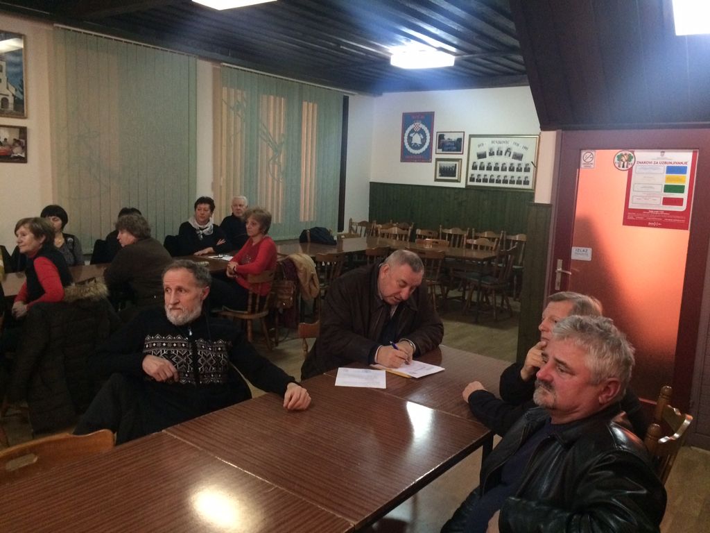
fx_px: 595
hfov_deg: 61.7
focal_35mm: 29
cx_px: 355
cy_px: 266
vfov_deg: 48.2
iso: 320
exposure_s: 1/17
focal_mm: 4.15
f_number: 2.2
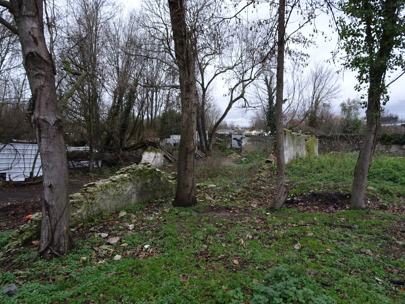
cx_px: 202
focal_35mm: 24
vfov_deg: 56.8
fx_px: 281
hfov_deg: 71.6
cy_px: 152
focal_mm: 4.1
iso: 200
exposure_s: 1/30
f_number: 3.5
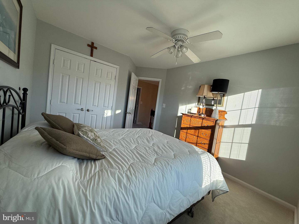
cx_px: 150
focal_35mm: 14
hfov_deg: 102.1
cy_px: 112
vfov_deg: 85.7
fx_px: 121
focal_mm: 2.22
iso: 64
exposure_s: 1/141
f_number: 2.2
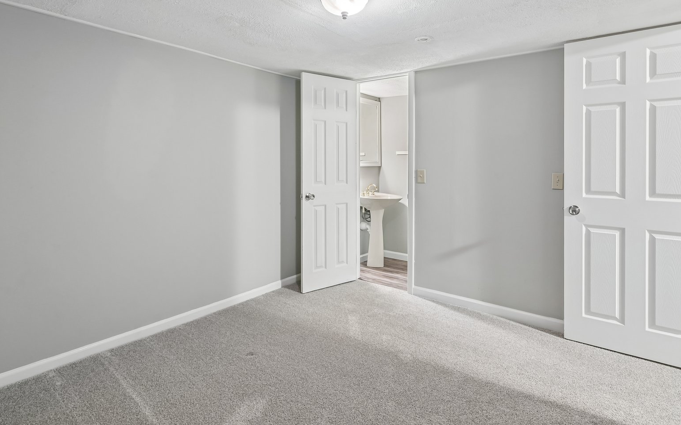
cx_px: 346
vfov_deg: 61.5
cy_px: 163
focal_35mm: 19
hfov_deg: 88.0
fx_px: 353
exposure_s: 1/2.5
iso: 400
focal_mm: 14
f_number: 8
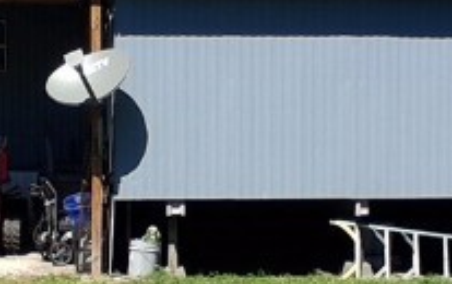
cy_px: 201
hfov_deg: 23.2
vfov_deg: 14.7
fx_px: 1098
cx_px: 170
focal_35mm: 89
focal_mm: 1.4
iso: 50
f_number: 2.2
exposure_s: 1/1055
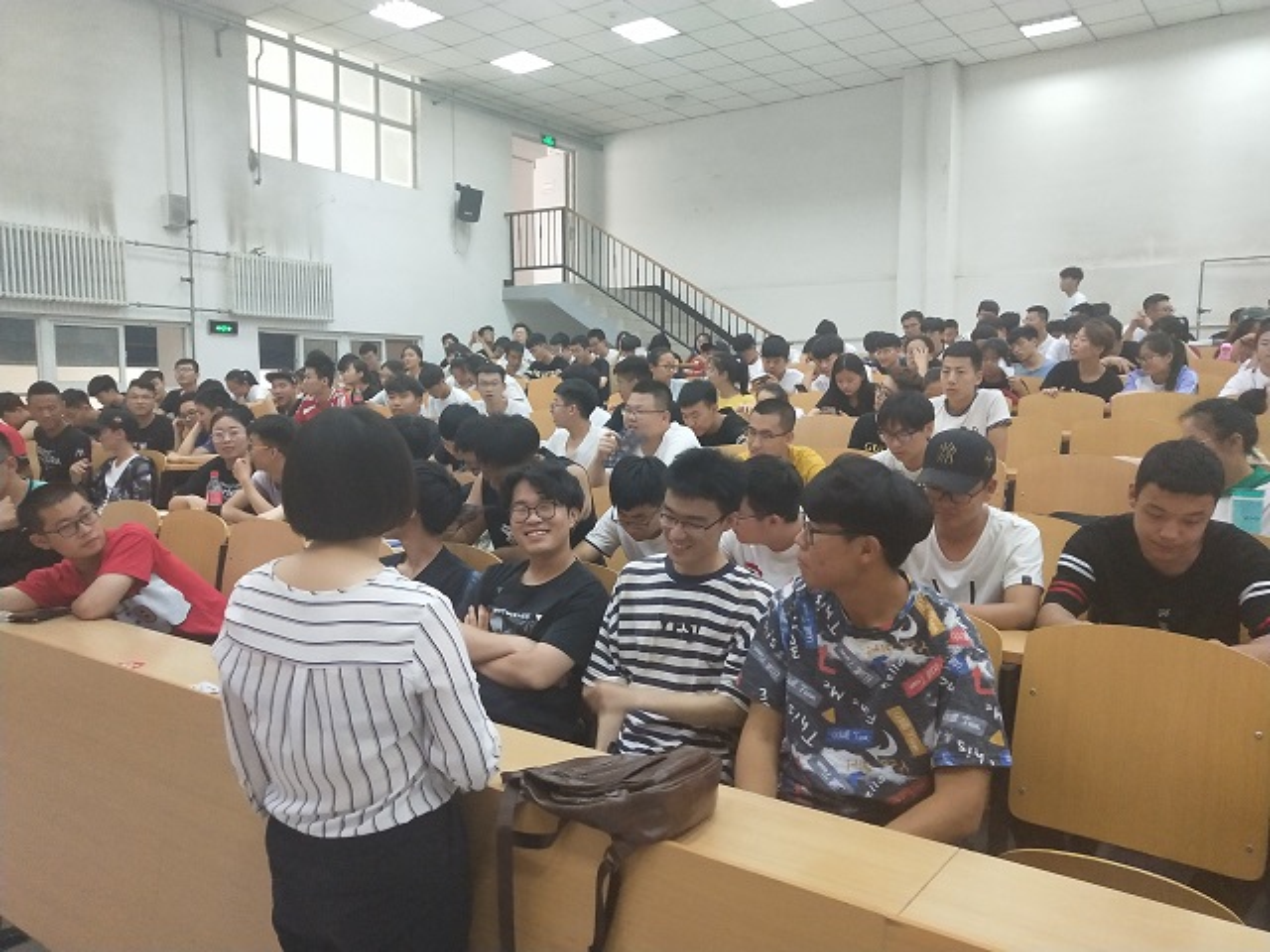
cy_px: 476
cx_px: 635
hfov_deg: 60.0
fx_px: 1101
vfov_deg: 46.8
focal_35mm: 30
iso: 410
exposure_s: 1/50
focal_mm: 3.95
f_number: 1.8
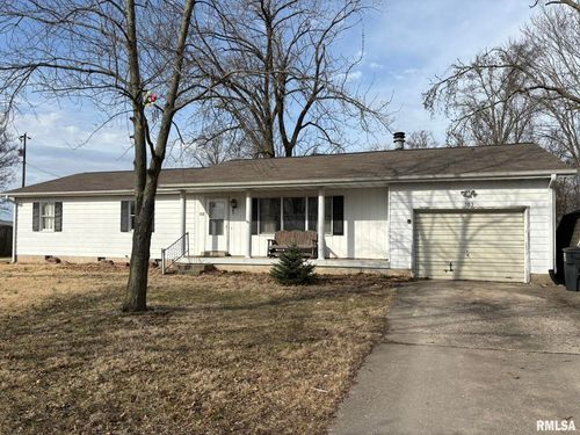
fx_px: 436
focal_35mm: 26
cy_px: 218
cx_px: 290
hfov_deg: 67.3
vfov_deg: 53.1
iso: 50
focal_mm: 5.96
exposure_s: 1/4255
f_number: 1.6
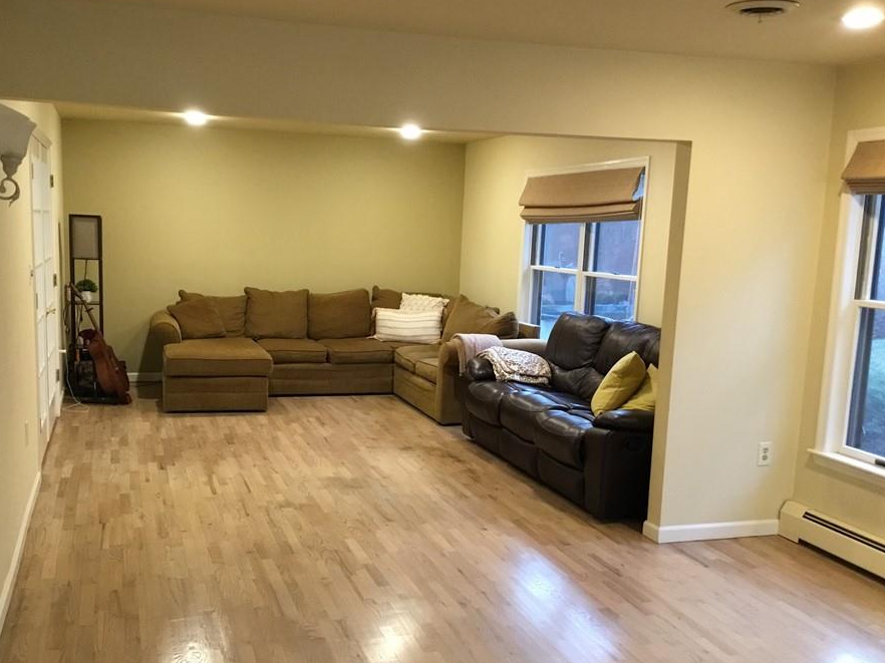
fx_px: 920
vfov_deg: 39.6
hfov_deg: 51.2
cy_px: 371
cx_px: 380
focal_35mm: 36
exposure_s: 1/30
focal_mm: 3.3
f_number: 2.4
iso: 160
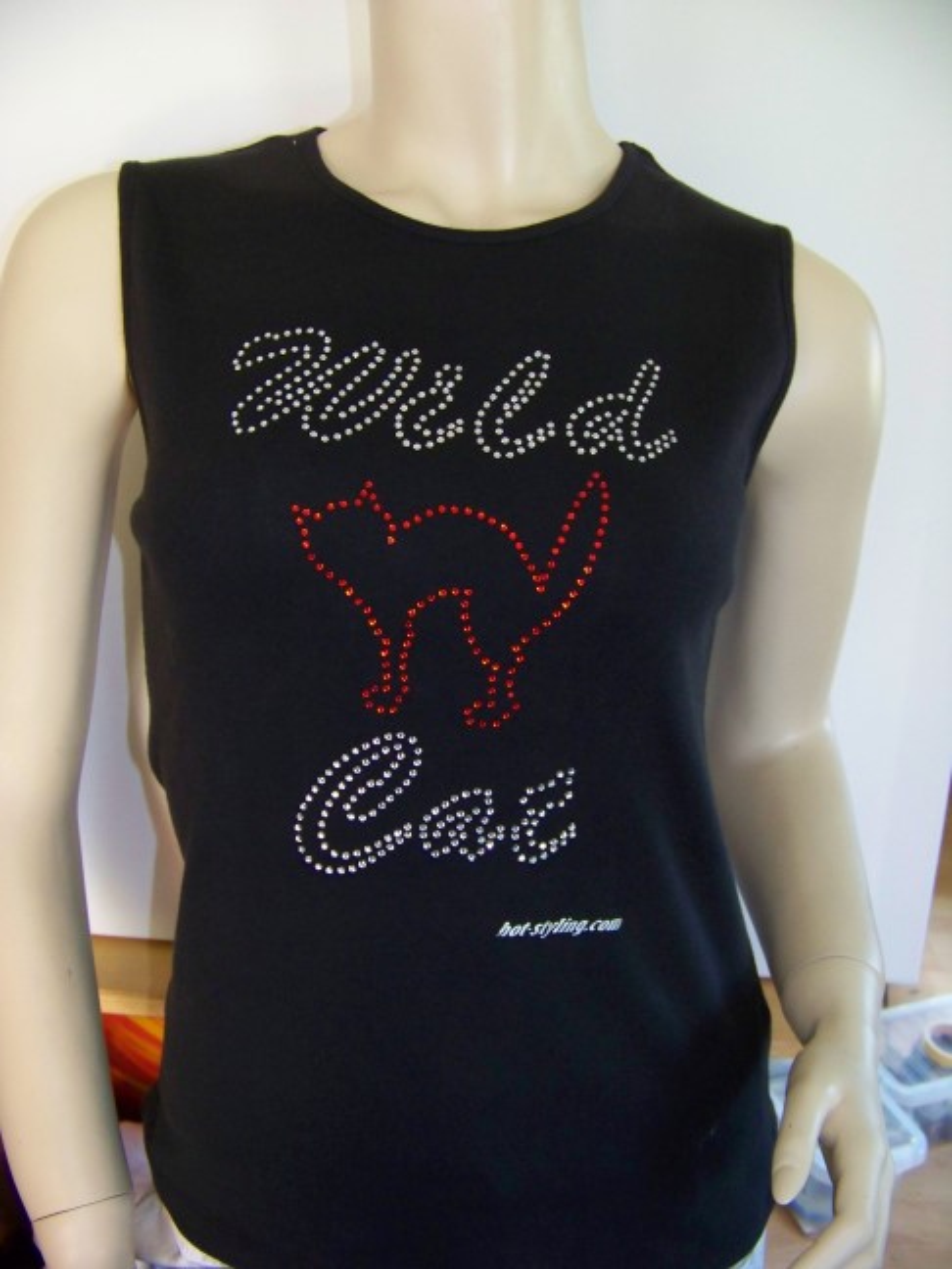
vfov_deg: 51.4
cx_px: 476
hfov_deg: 39.7
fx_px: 1320
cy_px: 634
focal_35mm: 36
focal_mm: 5.85
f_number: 2.8
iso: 200
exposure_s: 1/30
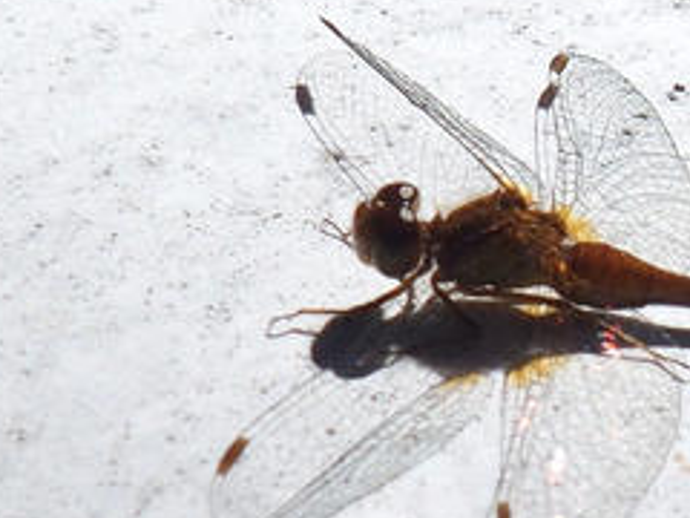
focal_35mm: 500
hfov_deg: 4.0
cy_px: 319
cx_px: 532
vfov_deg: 3.0
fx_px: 9966
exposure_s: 1/800
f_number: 6.3
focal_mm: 64.3
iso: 100
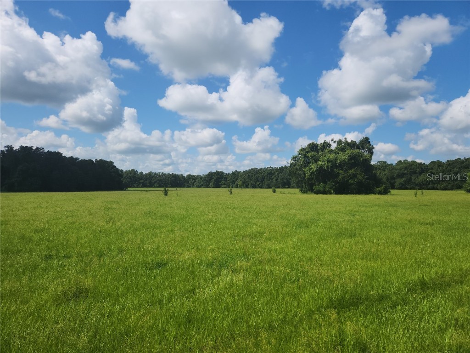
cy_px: 176
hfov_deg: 73.9
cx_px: 235
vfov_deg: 58.9
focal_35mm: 23
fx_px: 312
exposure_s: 1/2993
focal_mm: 5.4
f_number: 1.8
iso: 20
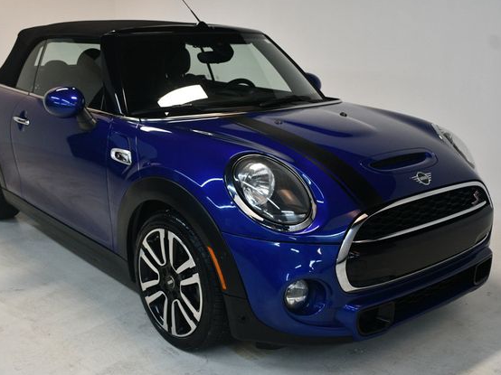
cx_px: 222
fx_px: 579
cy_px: 186
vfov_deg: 35.9
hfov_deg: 46.7
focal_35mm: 40
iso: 900
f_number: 3.8
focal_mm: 24
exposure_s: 1/125
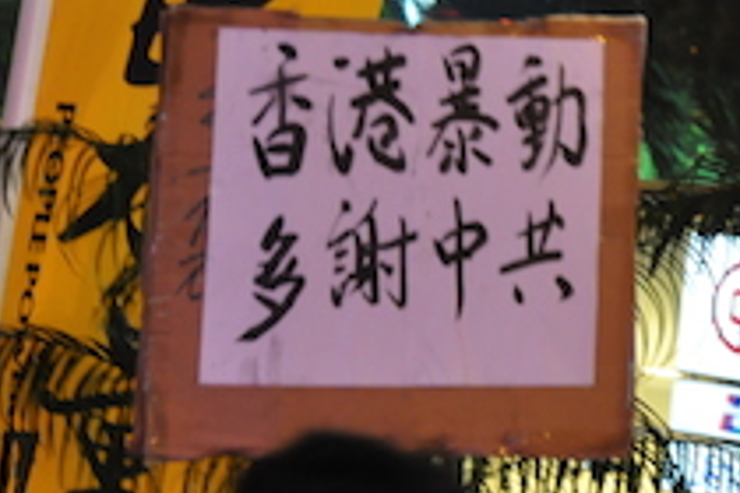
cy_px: 238
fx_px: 9237
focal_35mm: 449
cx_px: 585
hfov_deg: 4.6
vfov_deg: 3.1
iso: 1600
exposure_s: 1/10
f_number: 5.6
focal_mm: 105
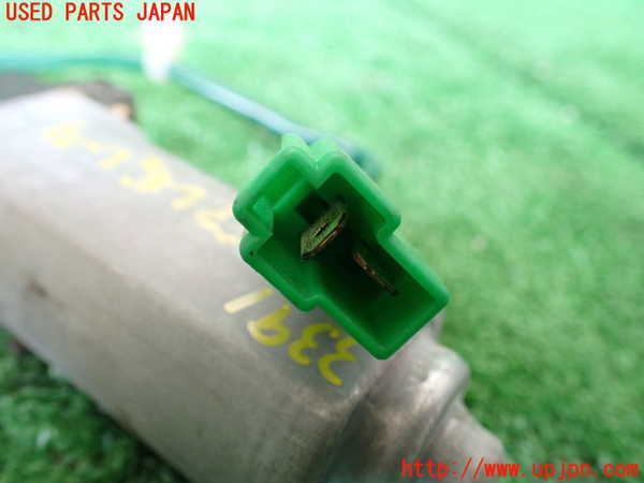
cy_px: 242
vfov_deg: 46.8
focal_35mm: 30
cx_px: 322
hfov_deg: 60.0
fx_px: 558
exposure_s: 1/80
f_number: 2.3
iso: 800
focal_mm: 5.4
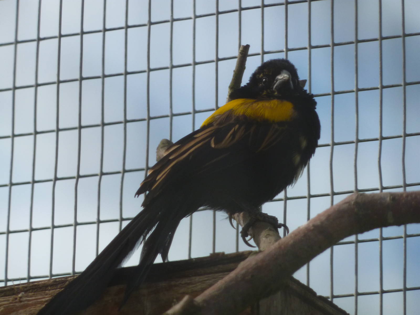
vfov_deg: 5.0
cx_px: 210
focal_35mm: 300
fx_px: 3640
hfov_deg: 6.6
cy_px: 158
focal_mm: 49.2
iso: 160
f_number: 4.9
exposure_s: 1/800
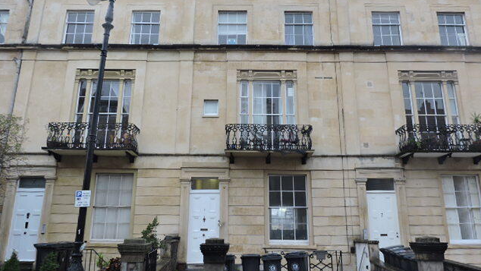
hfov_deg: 59.5
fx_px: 421
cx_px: 242
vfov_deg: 35.4
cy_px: 99
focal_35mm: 33
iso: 100
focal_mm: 5.4
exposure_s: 1/40
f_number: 3.1
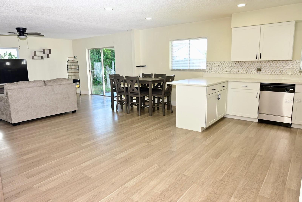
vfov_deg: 53.1
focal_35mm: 24
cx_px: 151
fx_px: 201
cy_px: 101
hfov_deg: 73.8
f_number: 5.6
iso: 400
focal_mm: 16
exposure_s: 1/60
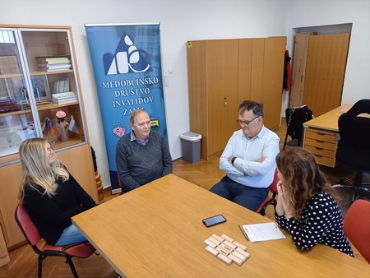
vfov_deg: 54.9
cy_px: 139
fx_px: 267
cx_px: 185
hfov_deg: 69.4
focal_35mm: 25
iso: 400
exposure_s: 1/50
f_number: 1.8
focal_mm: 4.65
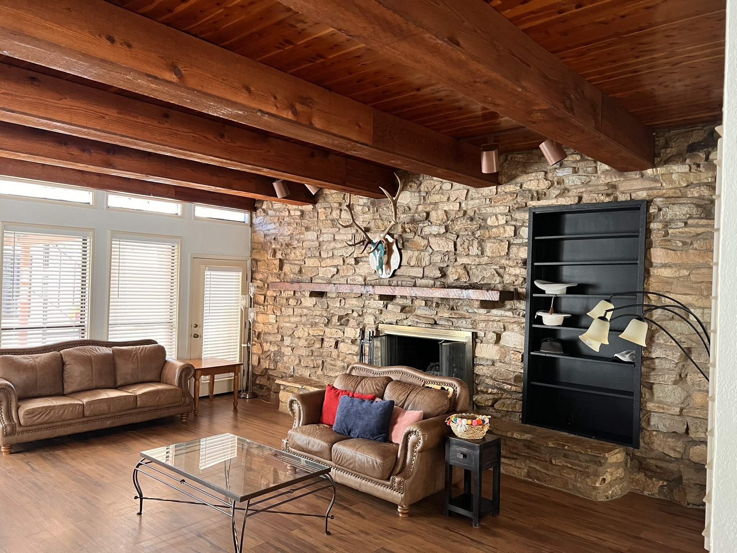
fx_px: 554
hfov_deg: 67.3
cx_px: 368
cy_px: 276
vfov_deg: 53.1
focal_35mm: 26
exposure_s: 1/60
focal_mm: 5.7
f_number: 1.5
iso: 400
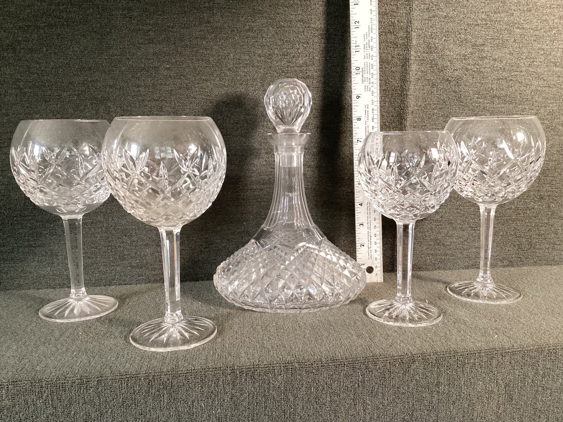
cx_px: 282
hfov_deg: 58.3
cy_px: 211
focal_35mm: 31
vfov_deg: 45.4
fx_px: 504
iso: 200
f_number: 2.4
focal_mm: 3.3
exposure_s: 1/60
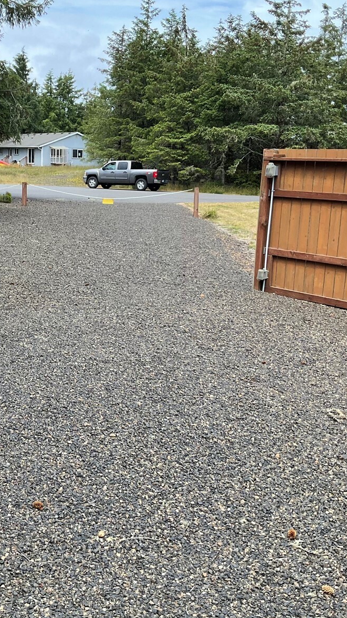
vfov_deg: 47.4
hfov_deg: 27.1
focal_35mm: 43
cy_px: 304
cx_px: 68
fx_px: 704
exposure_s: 1/435
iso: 25
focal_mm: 3
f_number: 1.8
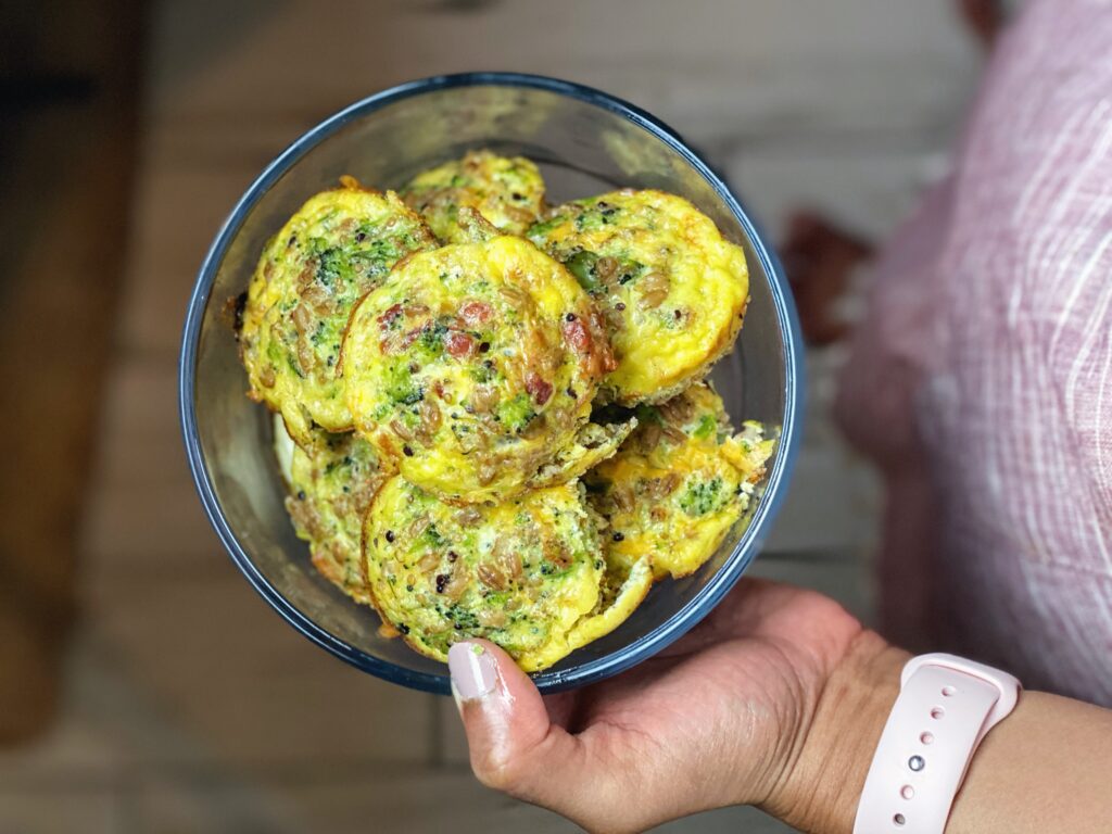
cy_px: 417
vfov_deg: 28.0
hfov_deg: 36.8
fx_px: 1670
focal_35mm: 52
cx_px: 556
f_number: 2
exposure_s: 1/40
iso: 250
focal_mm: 6
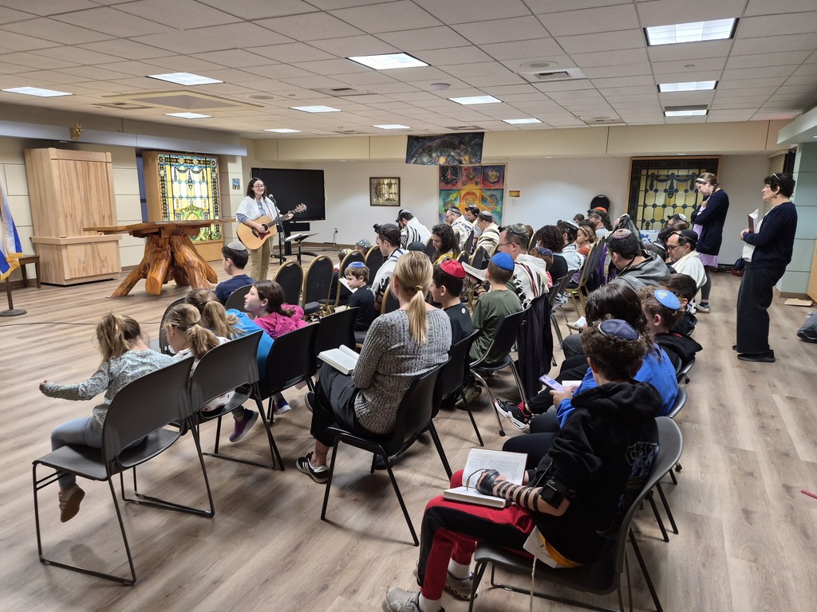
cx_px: 408
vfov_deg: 58.9
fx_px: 543
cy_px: 306
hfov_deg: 73.9
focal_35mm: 23
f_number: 1.8
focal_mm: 5.4
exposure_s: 1/120
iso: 320
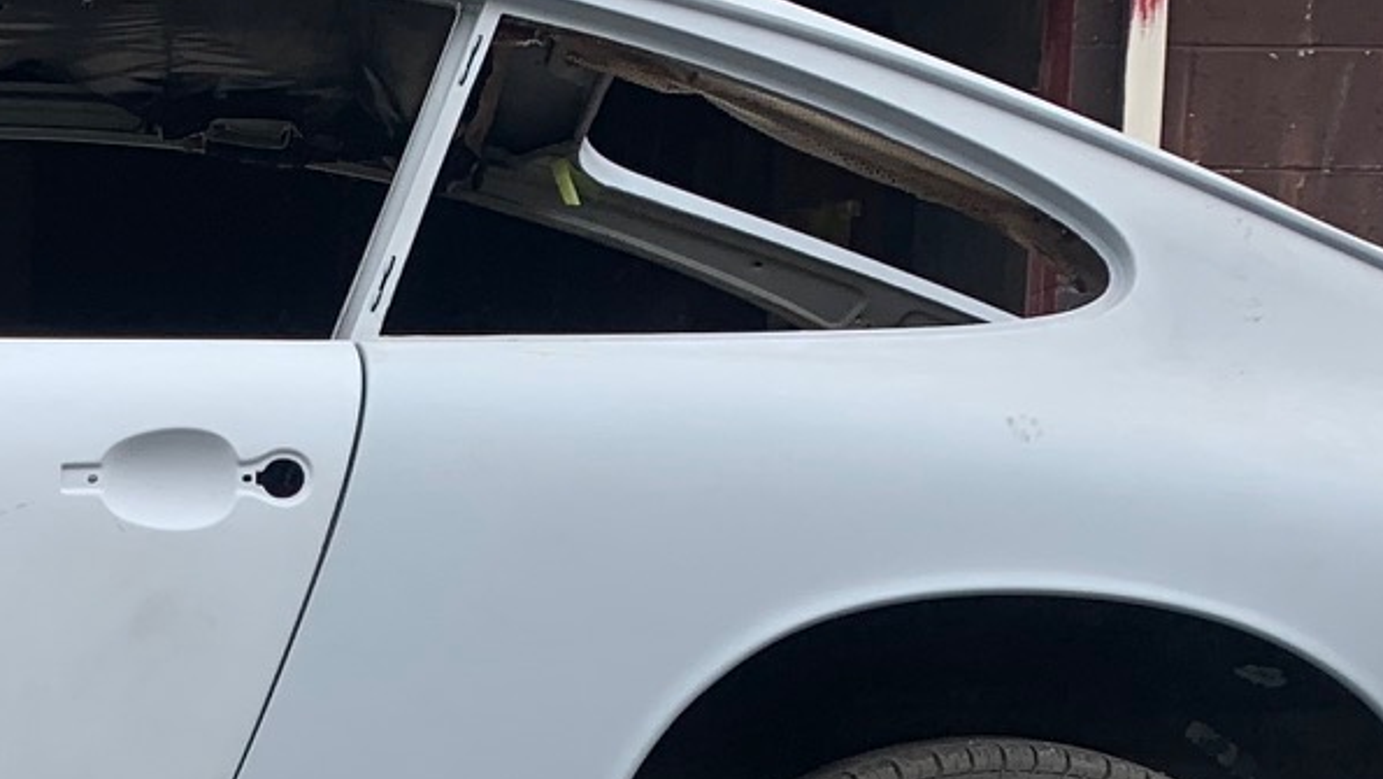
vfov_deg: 12.0
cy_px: 1212
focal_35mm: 96
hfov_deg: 21.3
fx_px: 3521
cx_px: -58
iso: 25
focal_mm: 4.25
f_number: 1.8
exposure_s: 1/450
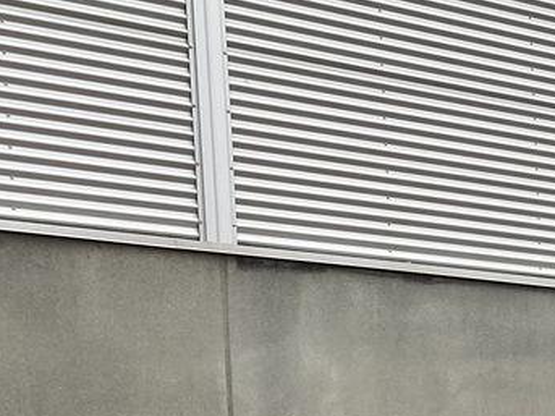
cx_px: 877
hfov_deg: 17.7
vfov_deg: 14.0
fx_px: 1555
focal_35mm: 97
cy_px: 672
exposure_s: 1/232
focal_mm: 4.25
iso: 32
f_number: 1.8
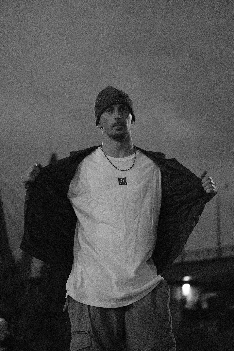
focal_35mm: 75
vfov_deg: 27.0
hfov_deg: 18.2
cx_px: 117
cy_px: 176
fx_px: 731
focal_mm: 50
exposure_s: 1/640
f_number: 2
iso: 5000
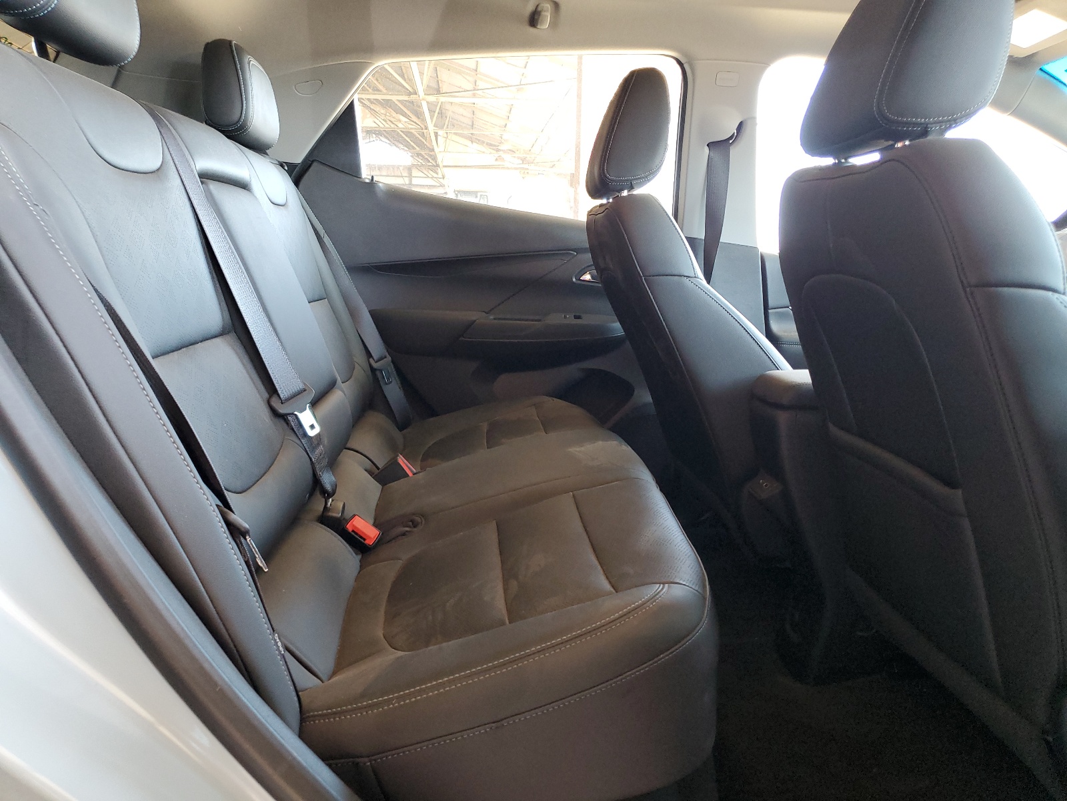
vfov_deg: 53.1
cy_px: 400
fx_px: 801
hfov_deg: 67.3
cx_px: 534
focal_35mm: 26
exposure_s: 1/60.2
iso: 138
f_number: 1.5
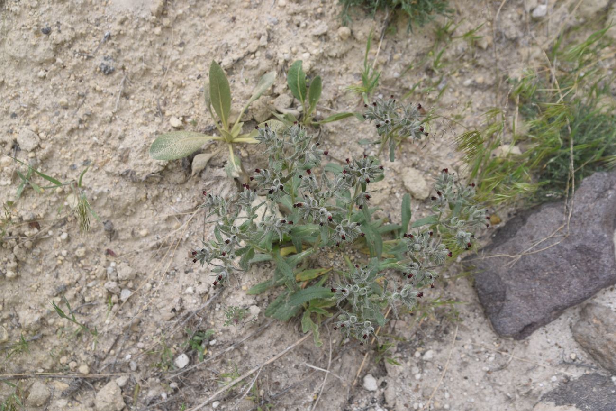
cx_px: 308
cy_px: 206
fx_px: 890
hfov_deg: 38.2
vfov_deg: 26.0
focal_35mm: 52
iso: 200
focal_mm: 52
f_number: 6.3
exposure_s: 1/125
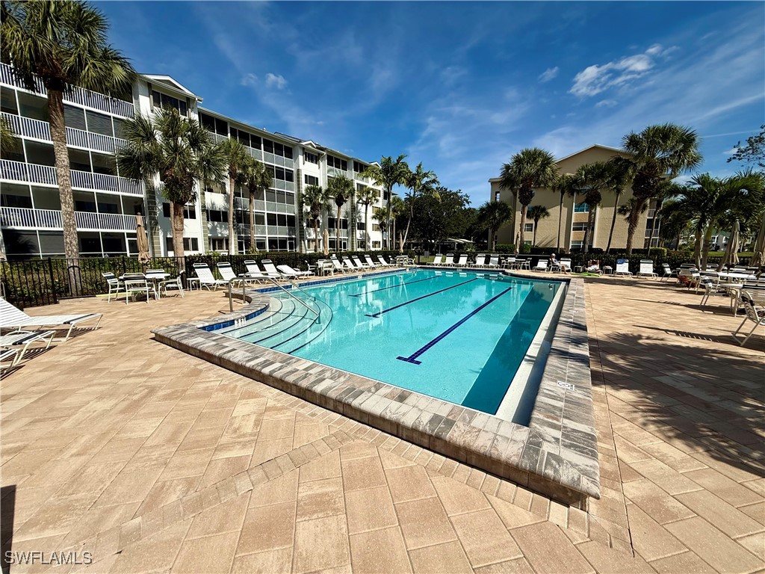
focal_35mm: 14
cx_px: 382
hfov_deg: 102.1
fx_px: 309
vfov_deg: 85.7
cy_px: 287
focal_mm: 2.22
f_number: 2.2
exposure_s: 1/4425
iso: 50
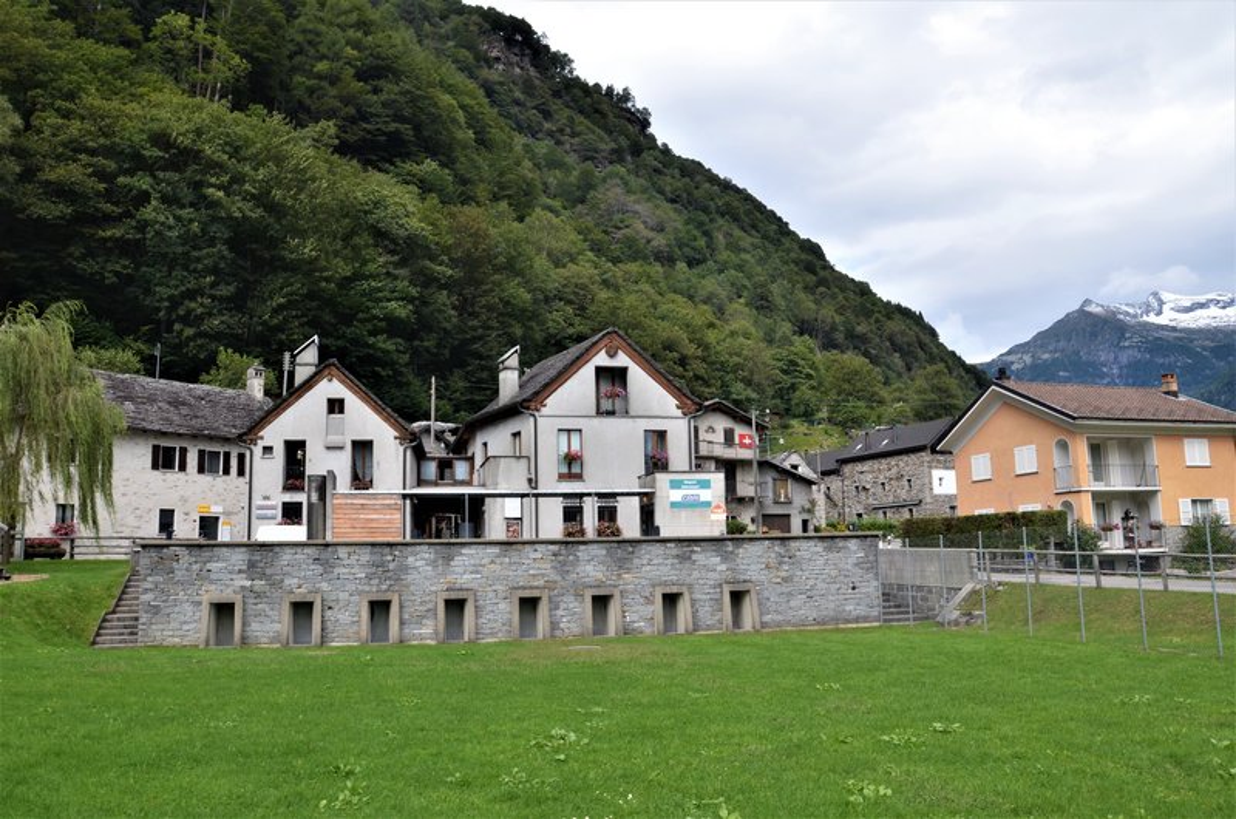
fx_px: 925
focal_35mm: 27
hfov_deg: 67.5
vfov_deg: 47.7
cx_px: 618
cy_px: 410
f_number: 8
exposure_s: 1/250
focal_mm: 18
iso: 320
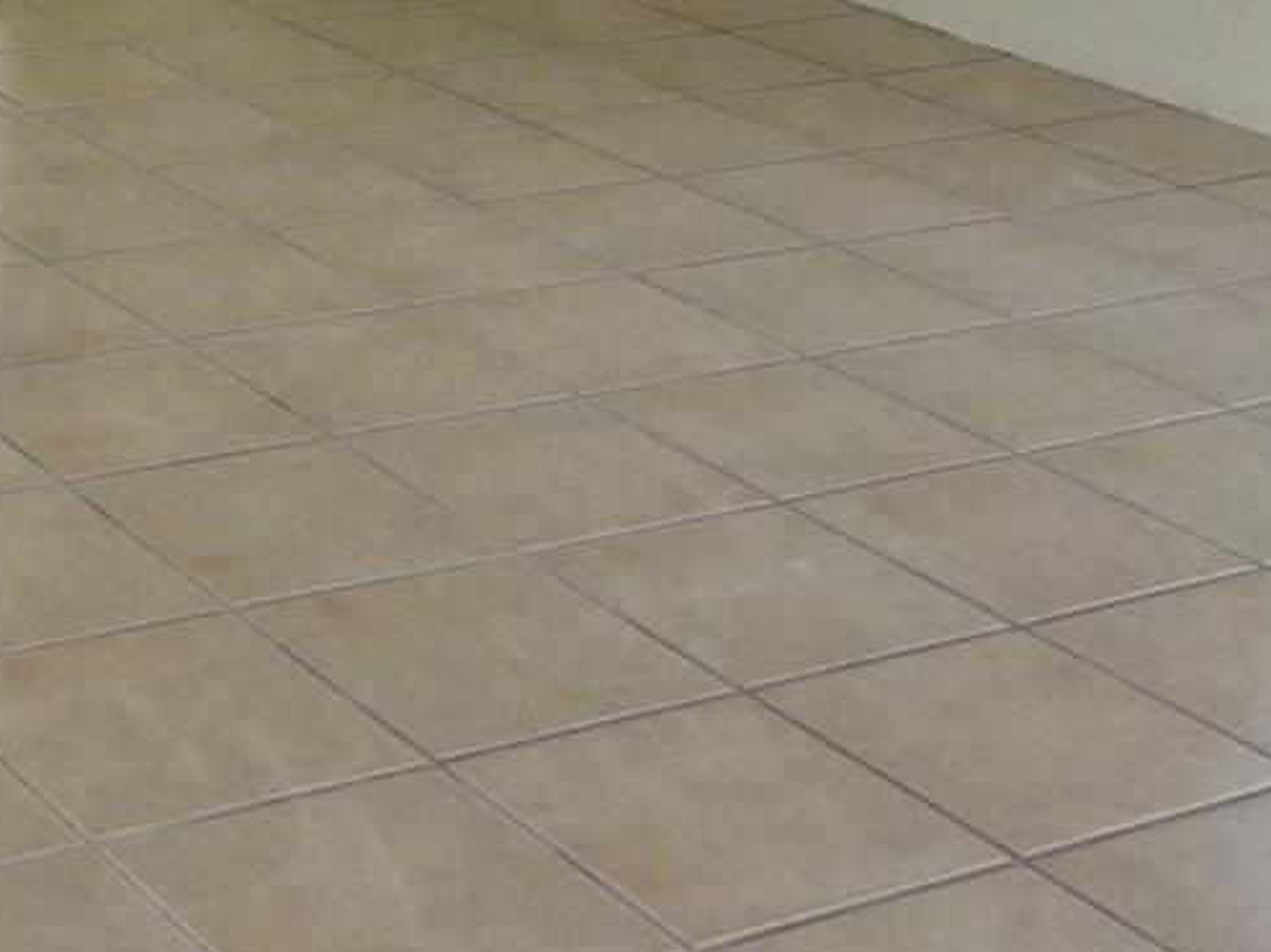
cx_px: -59
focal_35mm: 81
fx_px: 2973
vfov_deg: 17.5
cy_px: -124
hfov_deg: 23.0
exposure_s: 1/30
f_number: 3.3
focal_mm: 4.1
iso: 160
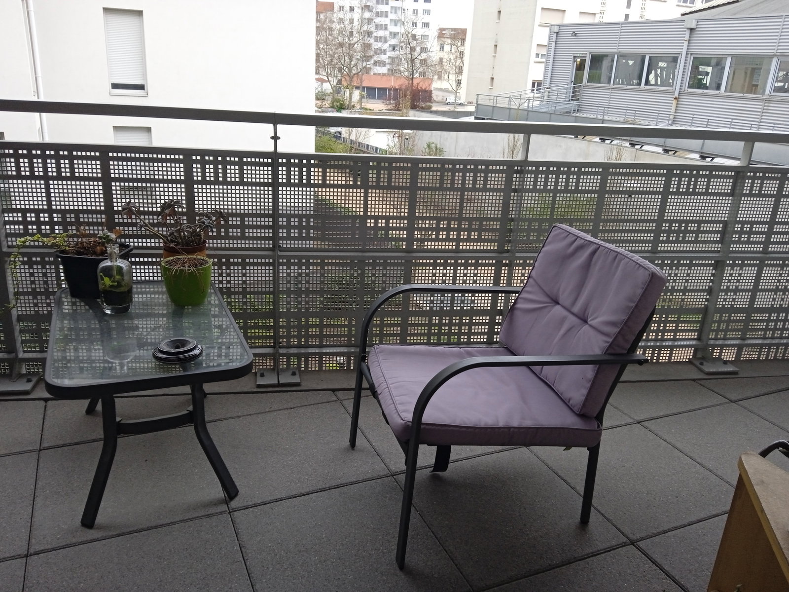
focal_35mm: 28
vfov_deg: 49.7
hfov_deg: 63.4
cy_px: 296
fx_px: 638
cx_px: 394
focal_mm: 3.43
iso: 144
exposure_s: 1/100
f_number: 2.2
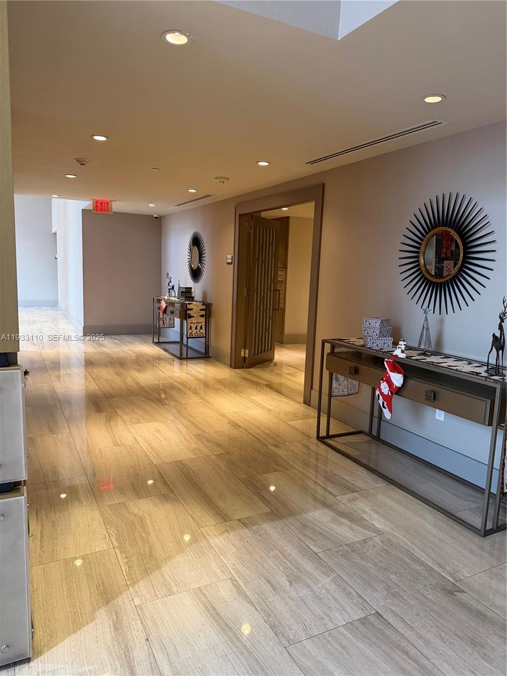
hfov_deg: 56.8
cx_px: 254
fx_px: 469
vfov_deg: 71.6
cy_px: 338
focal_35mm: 24
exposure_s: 1/60
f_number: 1.78
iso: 400
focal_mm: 6.76
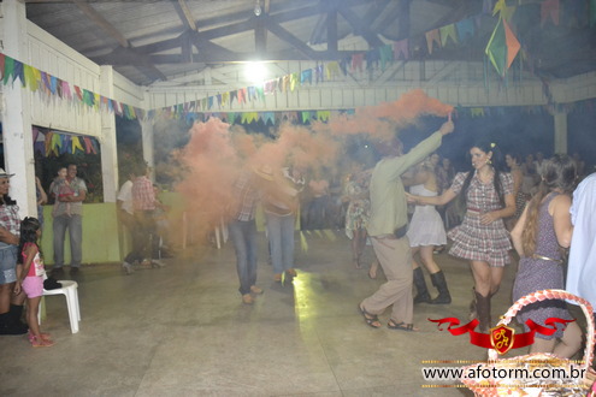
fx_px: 497
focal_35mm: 30
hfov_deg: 61.9
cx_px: 298
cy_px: 198
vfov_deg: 43.6
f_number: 3.5
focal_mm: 20
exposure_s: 1/60
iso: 3200
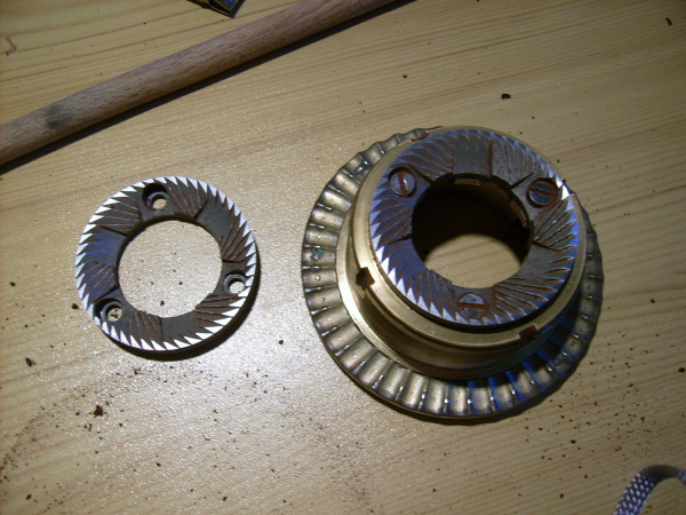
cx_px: 343
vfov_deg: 40.7
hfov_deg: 52.6
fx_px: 694
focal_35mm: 35
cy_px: 258
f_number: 2.8
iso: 50
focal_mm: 5.95
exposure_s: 1/11
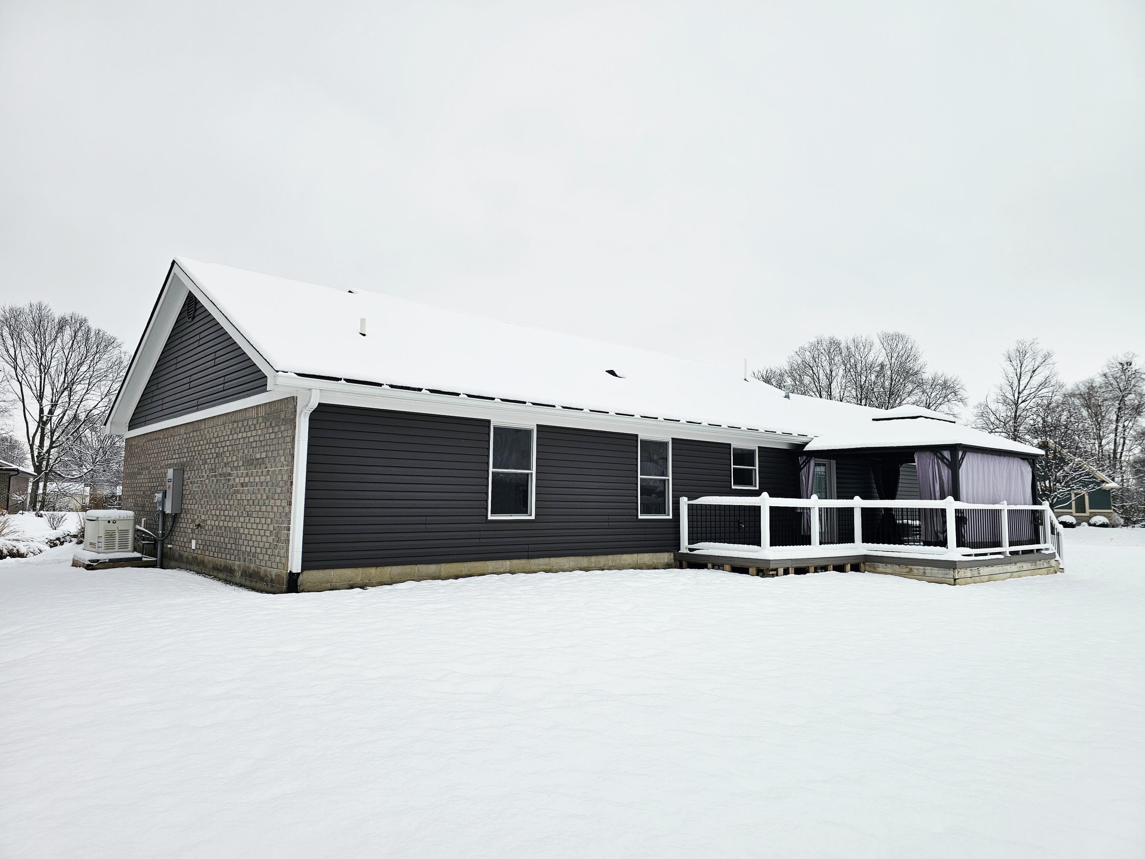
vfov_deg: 58.9
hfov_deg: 73.9
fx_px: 761
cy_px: 430
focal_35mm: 23
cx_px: 572
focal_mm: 6.3
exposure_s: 1/435
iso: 10
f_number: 1.7
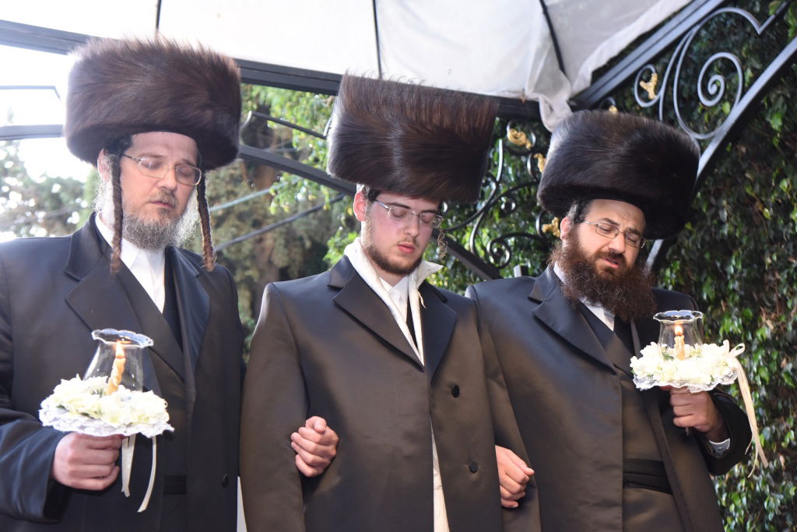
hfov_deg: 32.4
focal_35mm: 62
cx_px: 398
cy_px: 266
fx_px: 1373
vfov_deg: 21.9
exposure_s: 1/100
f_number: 5.6
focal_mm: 62
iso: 1250
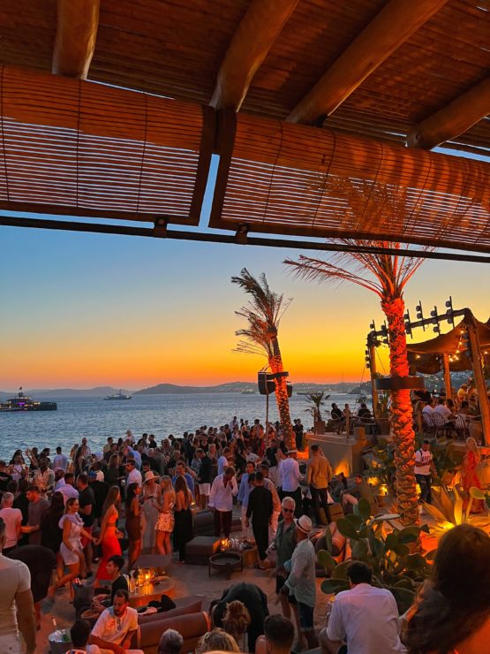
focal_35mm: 26
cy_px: 327
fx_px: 491
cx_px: 245
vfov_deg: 67.3
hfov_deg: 53.1
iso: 200
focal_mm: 5.7
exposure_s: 1/50
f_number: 1.5
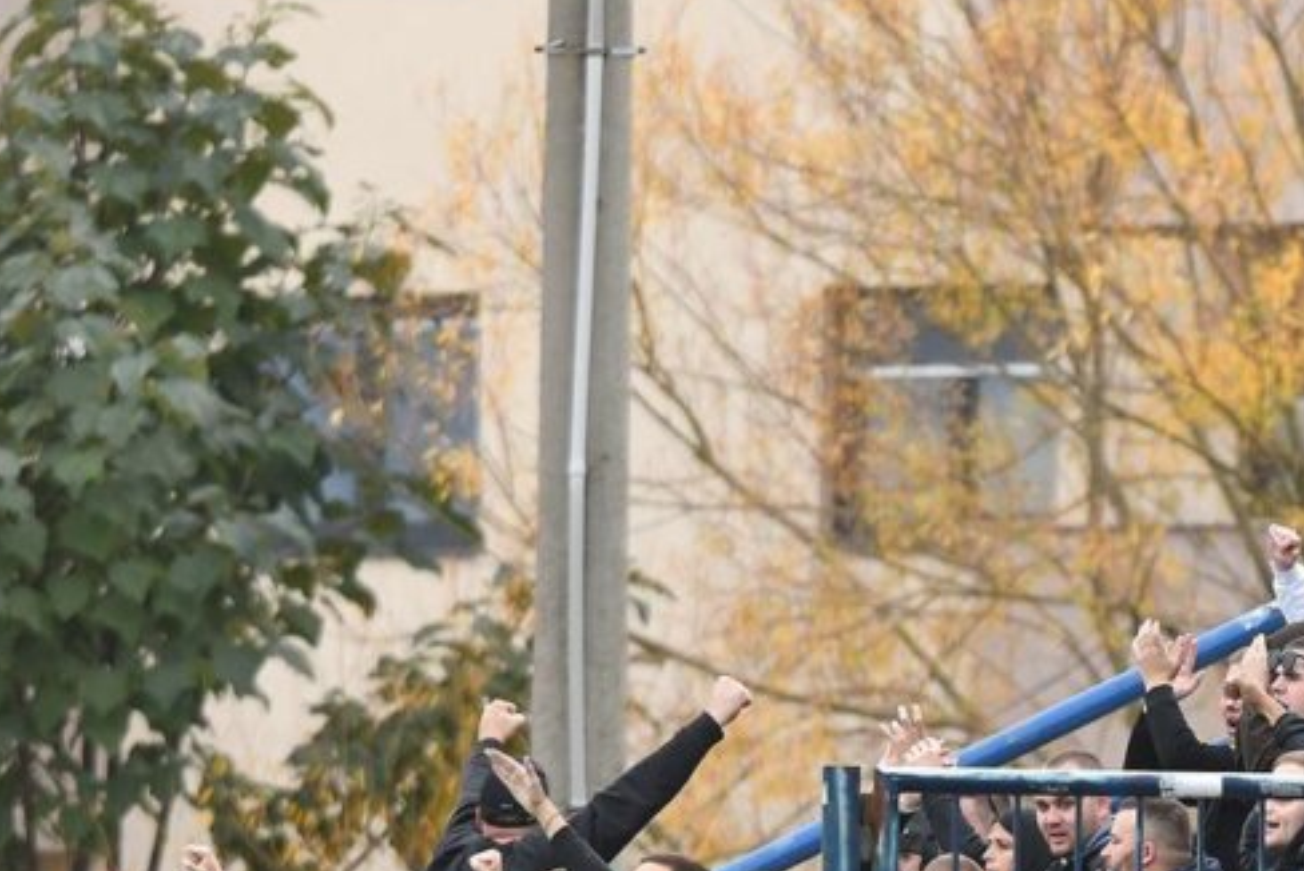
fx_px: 31784
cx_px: 1256
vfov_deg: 1.6
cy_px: 492
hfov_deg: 2.3
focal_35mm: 877
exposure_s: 1/800
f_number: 5
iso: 800
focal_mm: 340
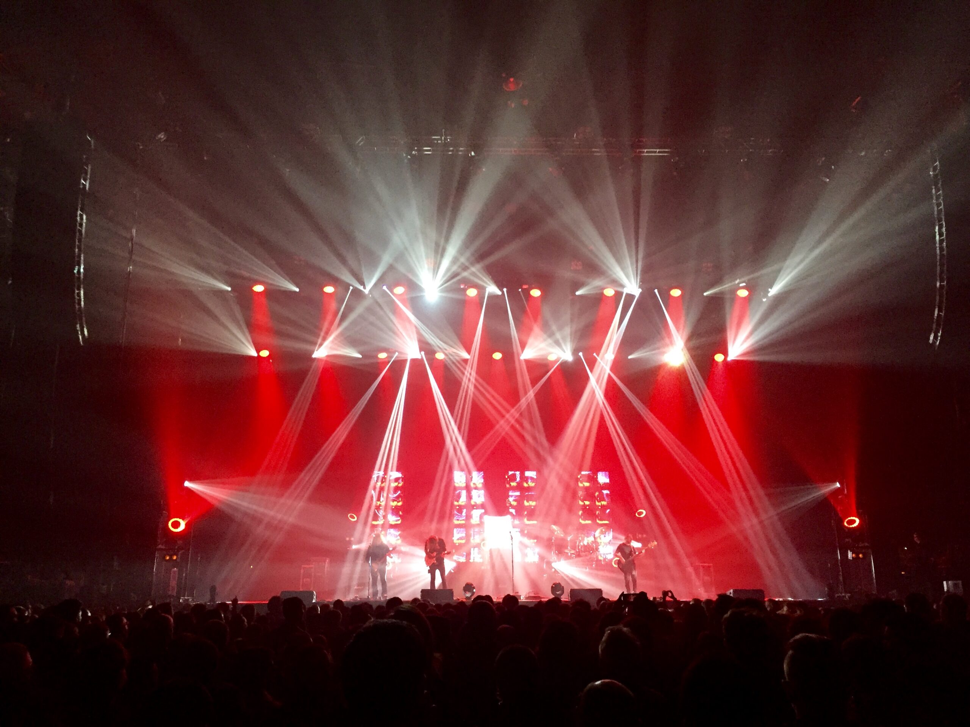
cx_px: 485
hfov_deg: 61.7
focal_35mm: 29
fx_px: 813
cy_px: 364
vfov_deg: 48.2
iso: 250
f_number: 2.2
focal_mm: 4.15
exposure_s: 1/25
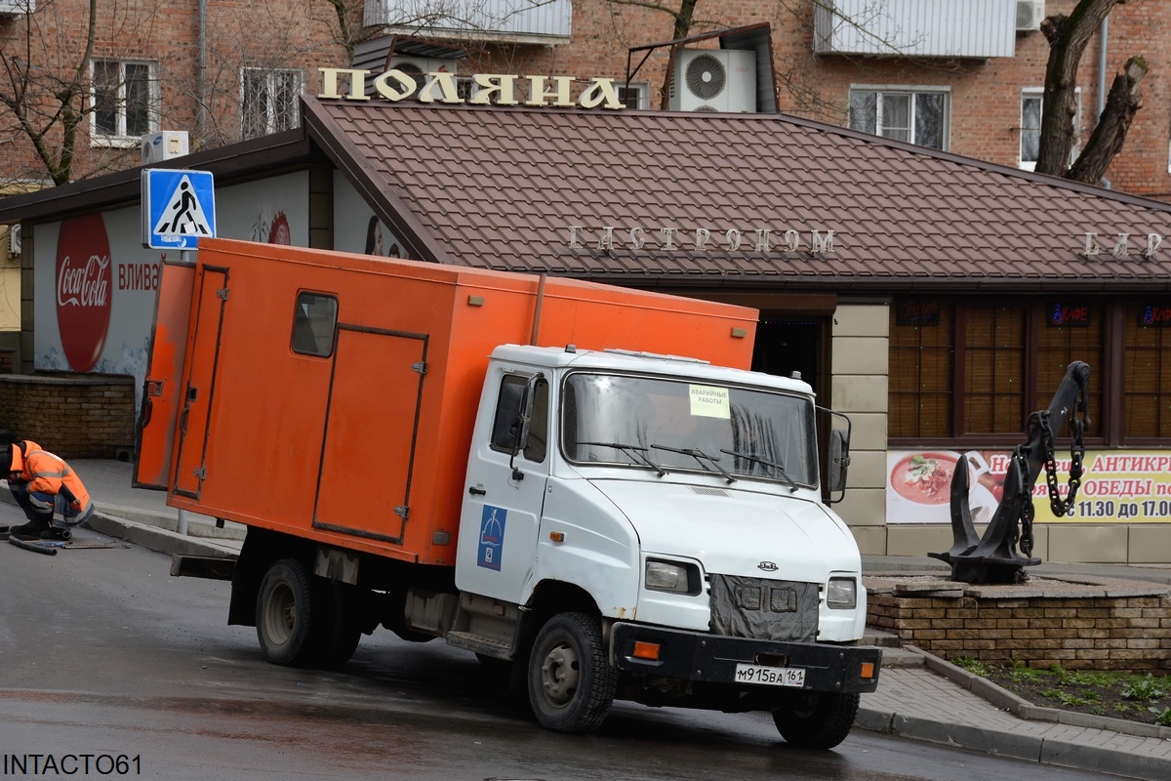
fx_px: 4391
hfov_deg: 15.2
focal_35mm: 135
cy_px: 390
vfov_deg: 10.2
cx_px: 586
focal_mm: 90
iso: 200
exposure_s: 1/250
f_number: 8
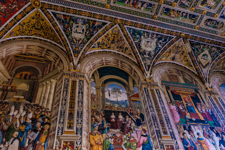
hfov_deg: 65.5
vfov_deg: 46.4
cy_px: 77
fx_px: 175
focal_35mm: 28
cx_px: 114
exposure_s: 1/60
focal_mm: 18
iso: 1250
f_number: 3.2
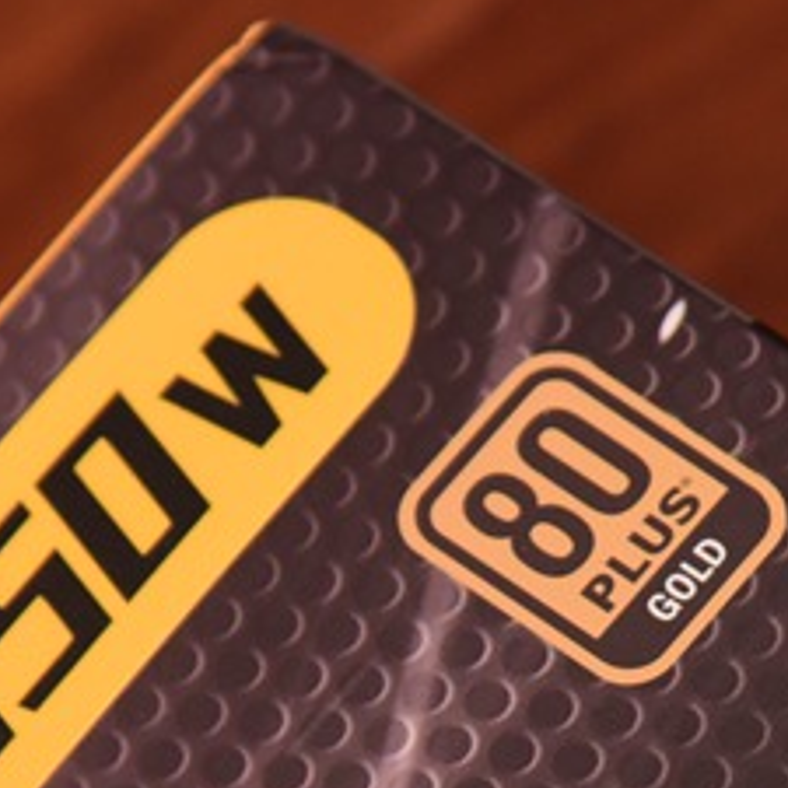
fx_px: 11976
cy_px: 881
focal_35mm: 465
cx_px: 809
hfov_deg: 3.8
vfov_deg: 3.8
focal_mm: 120
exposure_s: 1/60
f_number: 5.6
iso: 1600
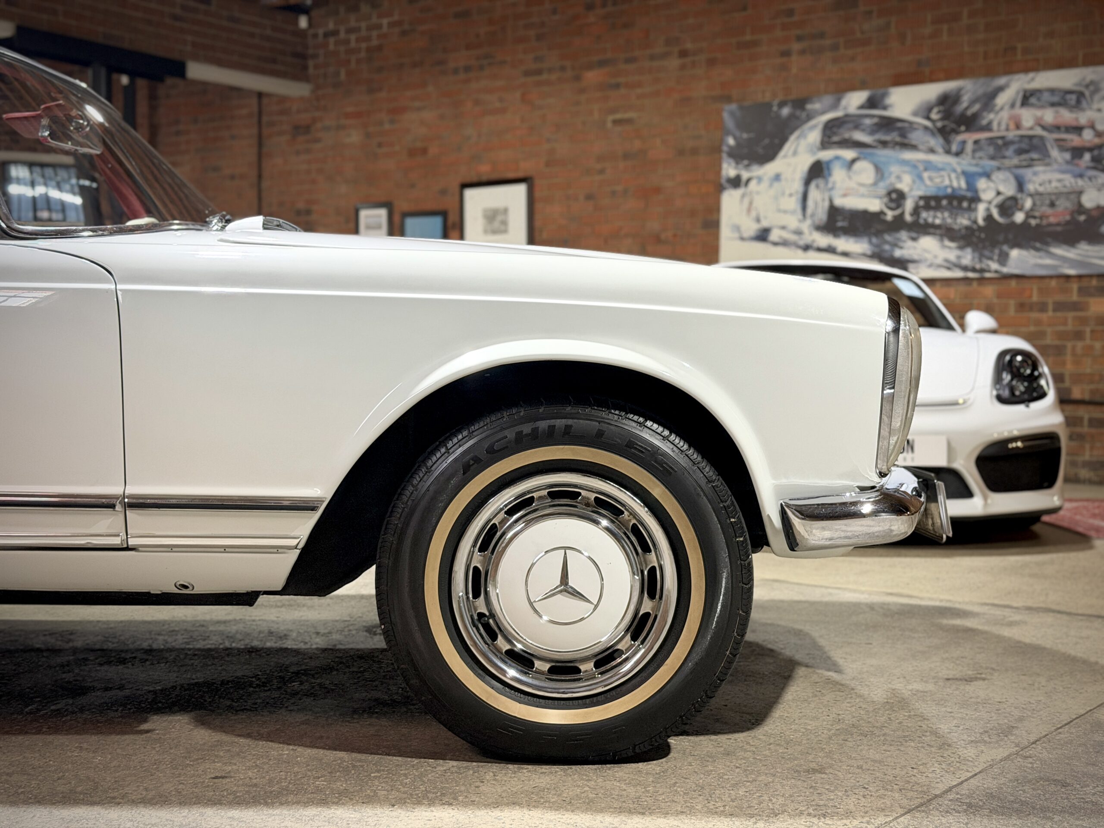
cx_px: 552
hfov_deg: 39.7
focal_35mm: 48
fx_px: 1531
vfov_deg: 30.3
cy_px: 414
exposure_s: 1/50
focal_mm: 6.76
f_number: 1.78
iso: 200
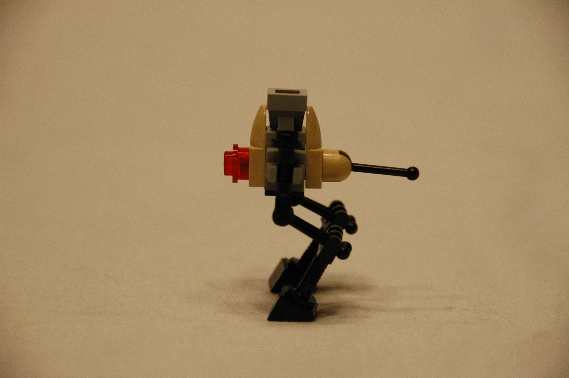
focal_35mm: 300
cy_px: 189
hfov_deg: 6.9
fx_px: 4737
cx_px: 284
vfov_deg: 4.6
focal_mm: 200
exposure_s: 1/40
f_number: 5.6
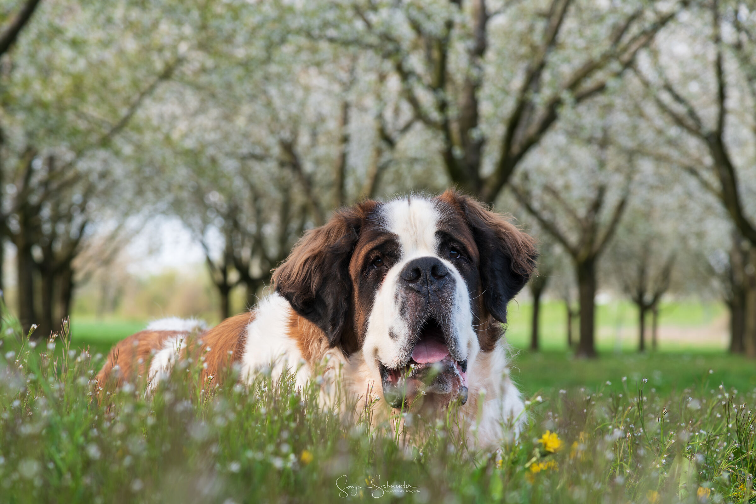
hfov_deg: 17.1
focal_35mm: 120
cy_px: 252
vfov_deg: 11.4
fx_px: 2520
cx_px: 378
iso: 100
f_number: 8
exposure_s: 1/50
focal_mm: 120
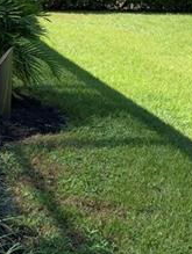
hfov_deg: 16.1
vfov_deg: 20.5
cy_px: -22
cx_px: 170
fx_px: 671
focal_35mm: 91
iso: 25
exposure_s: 1/835
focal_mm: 4.25
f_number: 1.8
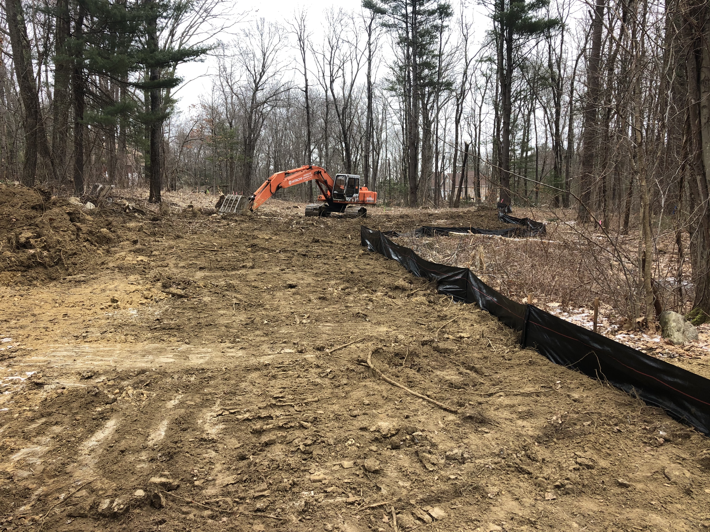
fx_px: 574
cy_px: 266
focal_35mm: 28
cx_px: 355
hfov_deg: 63.4
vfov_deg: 49.7
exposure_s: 1/120
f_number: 1.8
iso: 20
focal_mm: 3.99
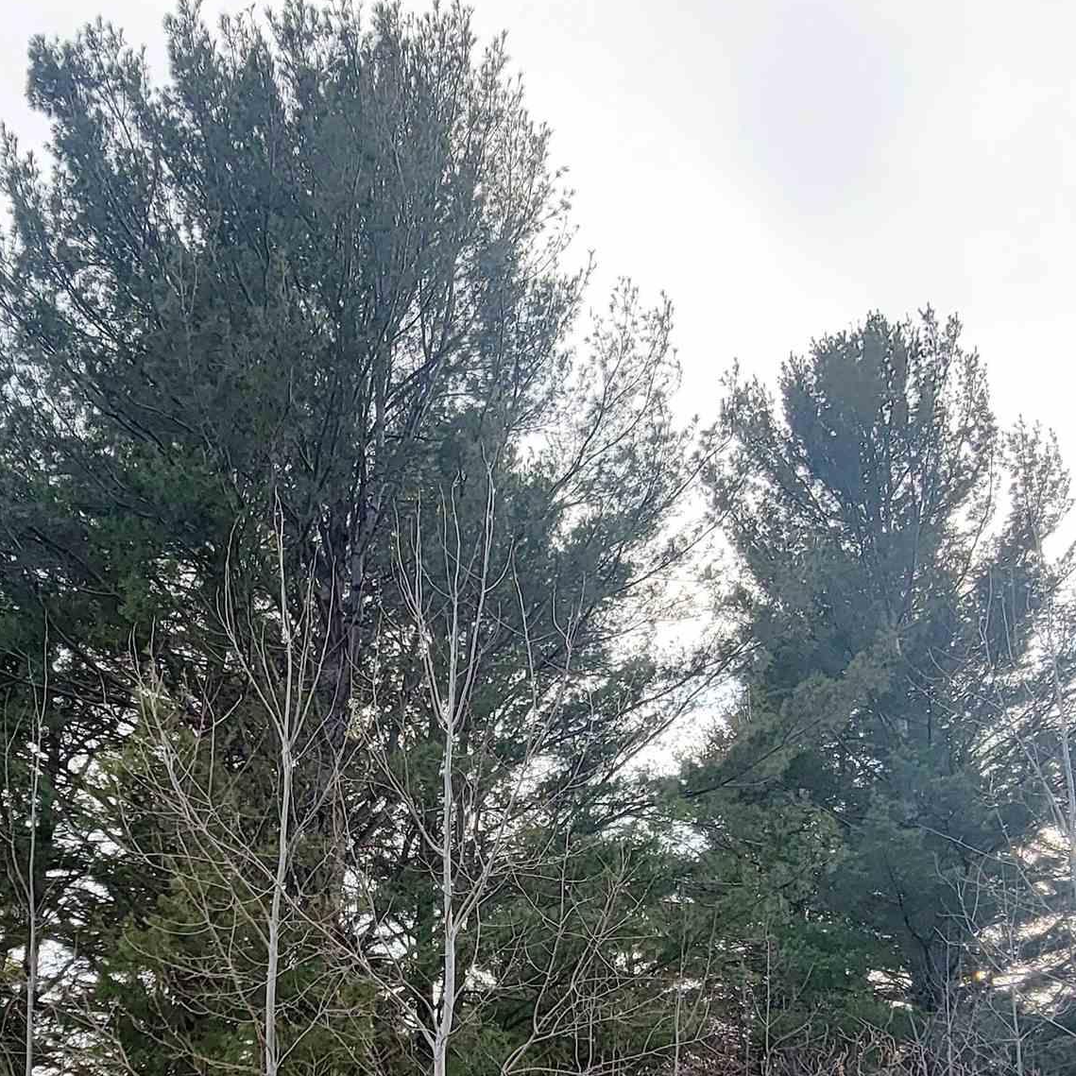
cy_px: 911
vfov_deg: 48.5
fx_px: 1090
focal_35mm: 31
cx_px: 315
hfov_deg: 51.0
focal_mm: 2.2
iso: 50
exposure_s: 1/769
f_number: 2.2
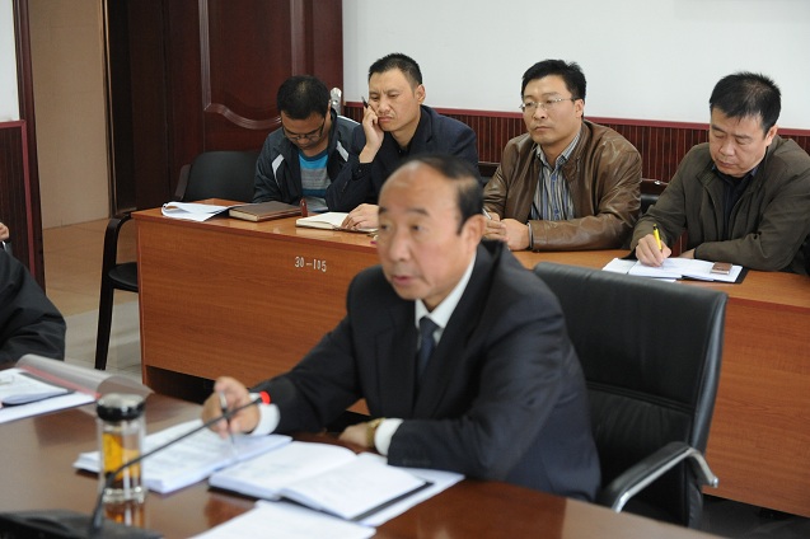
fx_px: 1574
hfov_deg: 28.9
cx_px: 405
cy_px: 270
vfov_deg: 19.4
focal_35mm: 70
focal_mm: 70
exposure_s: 1/125
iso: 3200
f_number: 4
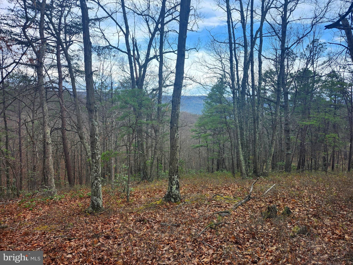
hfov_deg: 73.9
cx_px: 176
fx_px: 235
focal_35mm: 23
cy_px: 132
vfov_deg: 58.9
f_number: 1.8
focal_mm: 5.54
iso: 25
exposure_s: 1/643
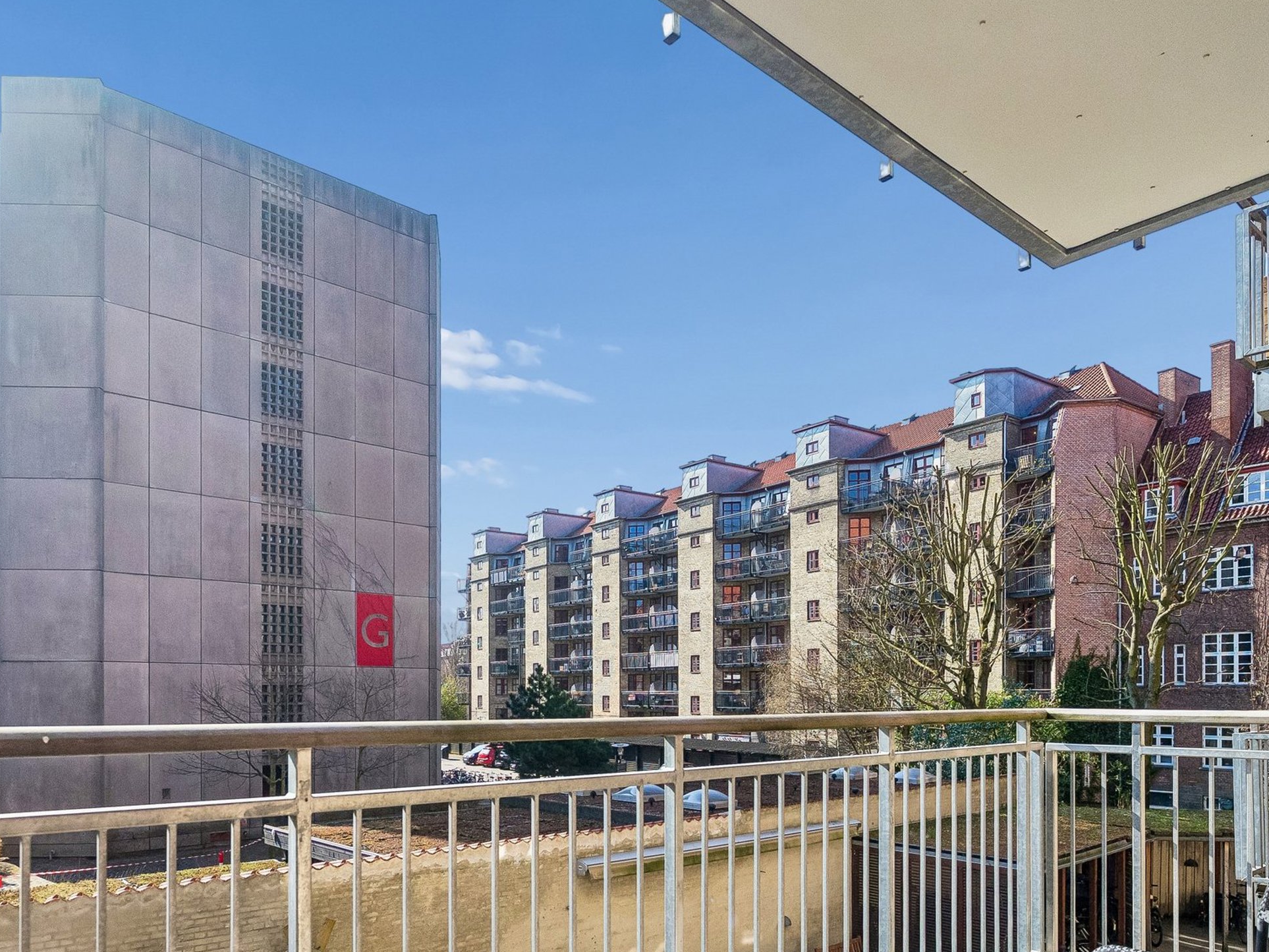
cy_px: 701
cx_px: 531
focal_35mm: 23
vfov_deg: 56.3
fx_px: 843
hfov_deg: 73.4
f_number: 5.6
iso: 640
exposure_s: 1/1600
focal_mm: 12
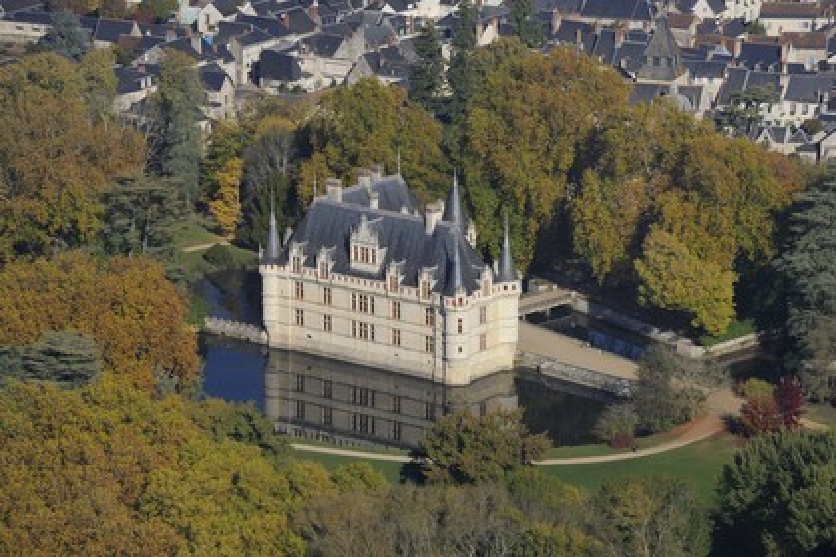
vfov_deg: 7.2
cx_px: 418
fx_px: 4412
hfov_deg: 10.8
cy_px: 278
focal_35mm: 190
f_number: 11
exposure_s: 1/1000
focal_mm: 190
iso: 400
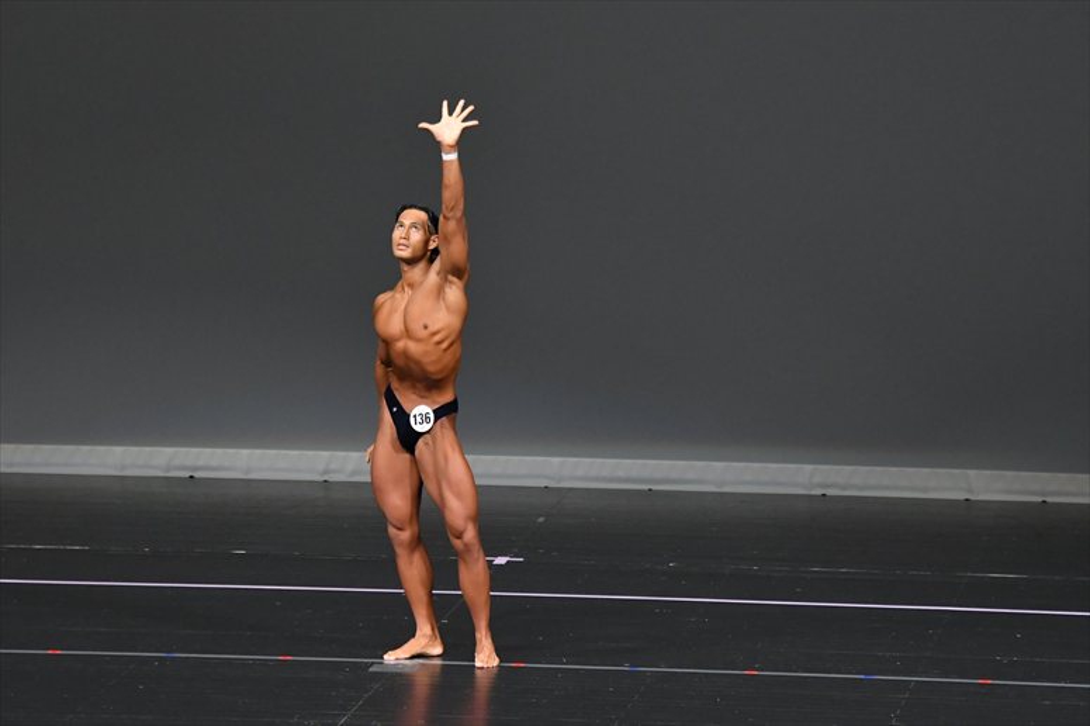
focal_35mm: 255
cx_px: 545
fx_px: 7717
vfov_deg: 5.4
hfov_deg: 8.1
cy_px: 363
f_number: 5.6
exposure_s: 1/400
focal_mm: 170
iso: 4000
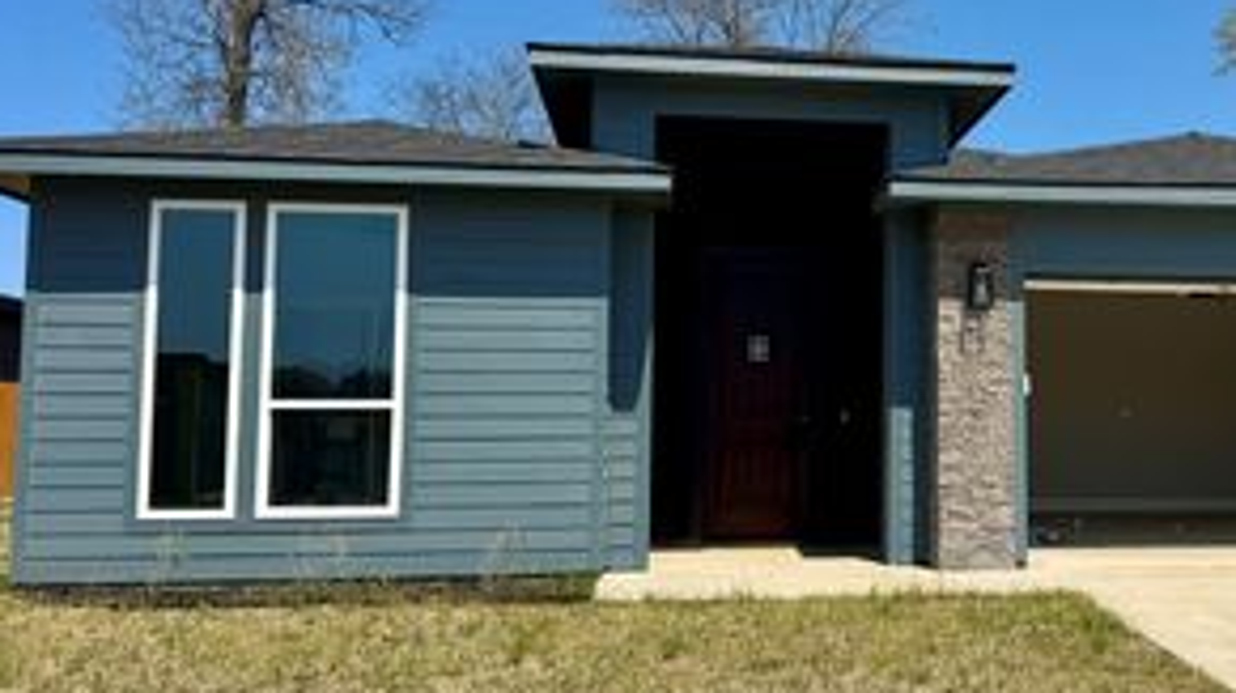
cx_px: 913
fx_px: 1473
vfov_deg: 26.4
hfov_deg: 44.1
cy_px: 295
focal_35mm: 45
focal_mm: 6.76
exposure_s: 1/5814
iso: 80
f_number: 1.78
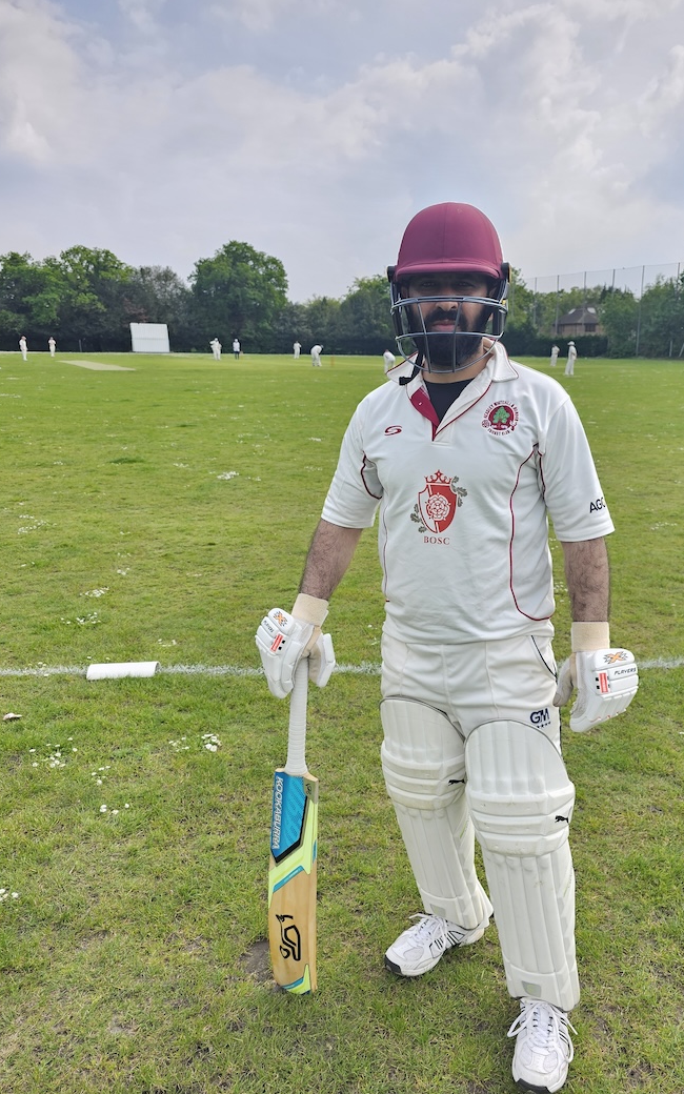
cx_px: 405
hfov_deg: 49.0
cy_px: 557
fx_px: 746
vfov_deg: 72.5
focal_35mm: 25
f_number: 1.7
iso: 20
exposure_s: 1/392
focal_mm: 6.3
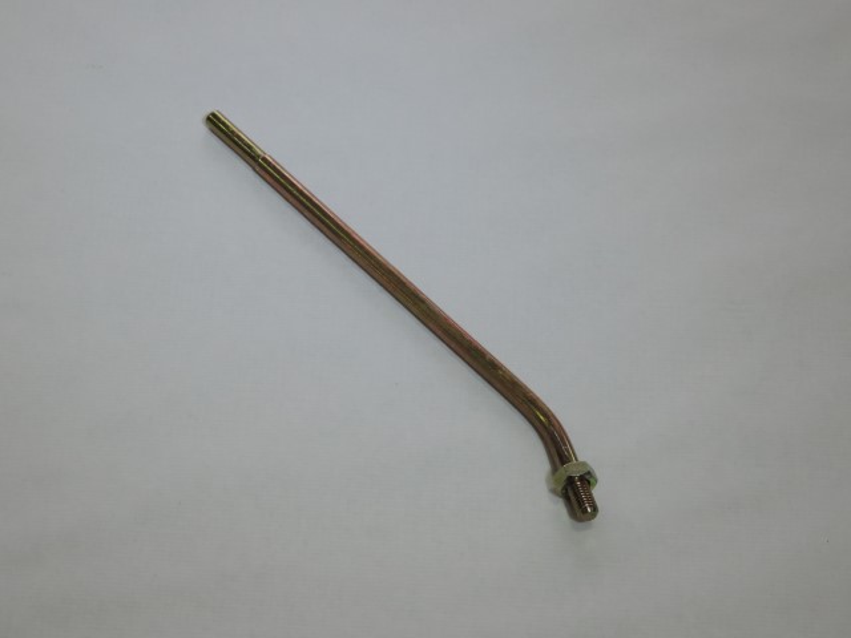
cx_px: 426
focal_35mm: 90
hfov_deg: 21.8
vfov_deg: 16.4
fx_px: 2213
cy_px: 319
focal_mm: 16
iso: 400
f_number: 4.1
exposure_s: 1/80
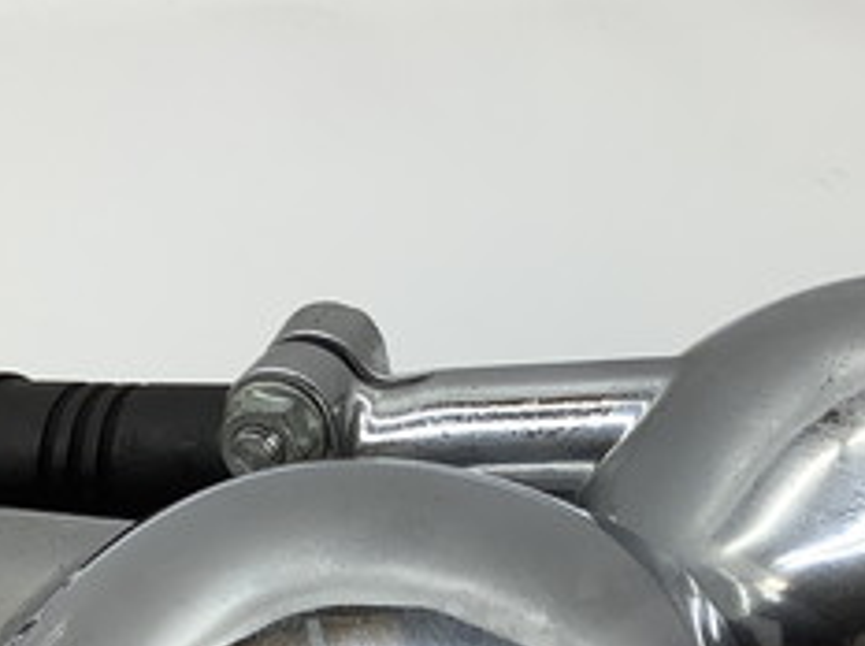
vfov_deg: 18.1
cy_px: 568
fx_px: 1996
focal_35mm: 80
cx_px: 479
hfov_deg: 24.4
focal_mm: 3.3
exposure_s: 1/120
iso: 50
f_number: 2.4
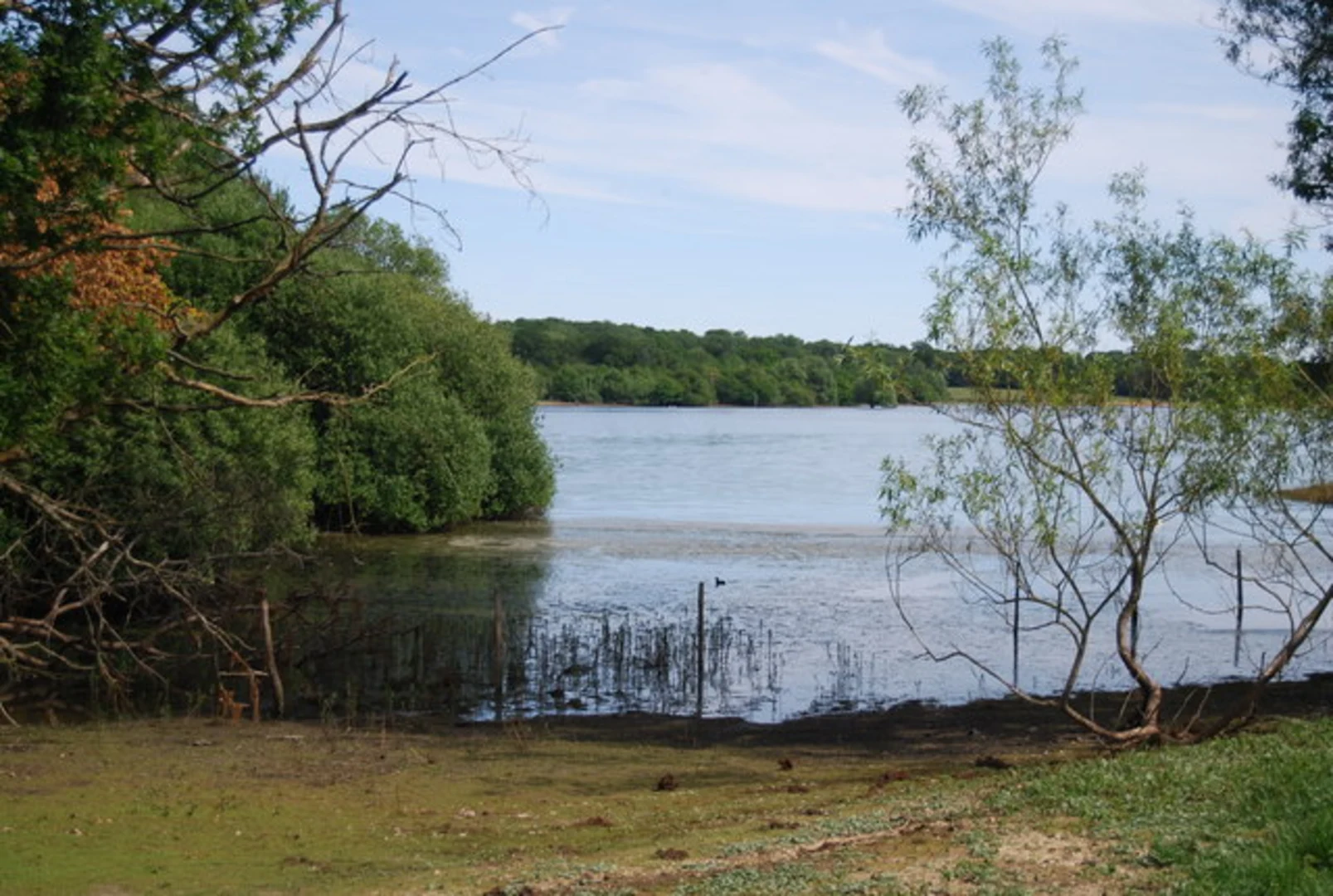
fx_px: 2338
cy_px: 448
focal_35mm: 63
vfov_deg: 21.7
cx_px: 666
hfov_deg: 31.8
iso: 200
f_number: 5.3
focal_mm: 42
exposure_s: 1/1000
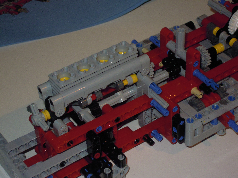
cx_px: 119
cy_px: 89
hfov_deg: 19.6
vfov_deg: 14.8
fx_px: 688
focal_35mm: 100
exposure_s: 1/50
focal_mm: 17.9
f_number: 5.4
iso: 250
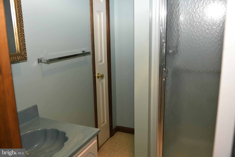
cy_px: 78
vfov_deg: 41.1
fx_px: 209
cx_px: 118
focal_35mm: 32
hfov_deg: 58.7
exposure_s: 1/60
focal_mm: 32
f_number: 5
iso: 200
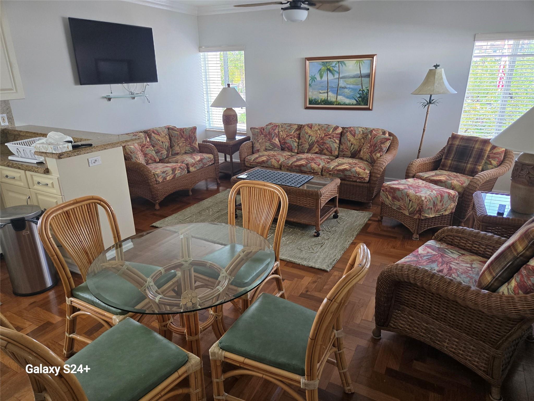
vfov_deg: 58.9
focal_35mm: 23
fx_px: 355
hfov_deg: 73.9
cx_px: 267
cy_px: 200
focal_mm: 5.4
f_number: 1.8
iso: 160
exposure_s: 1/120
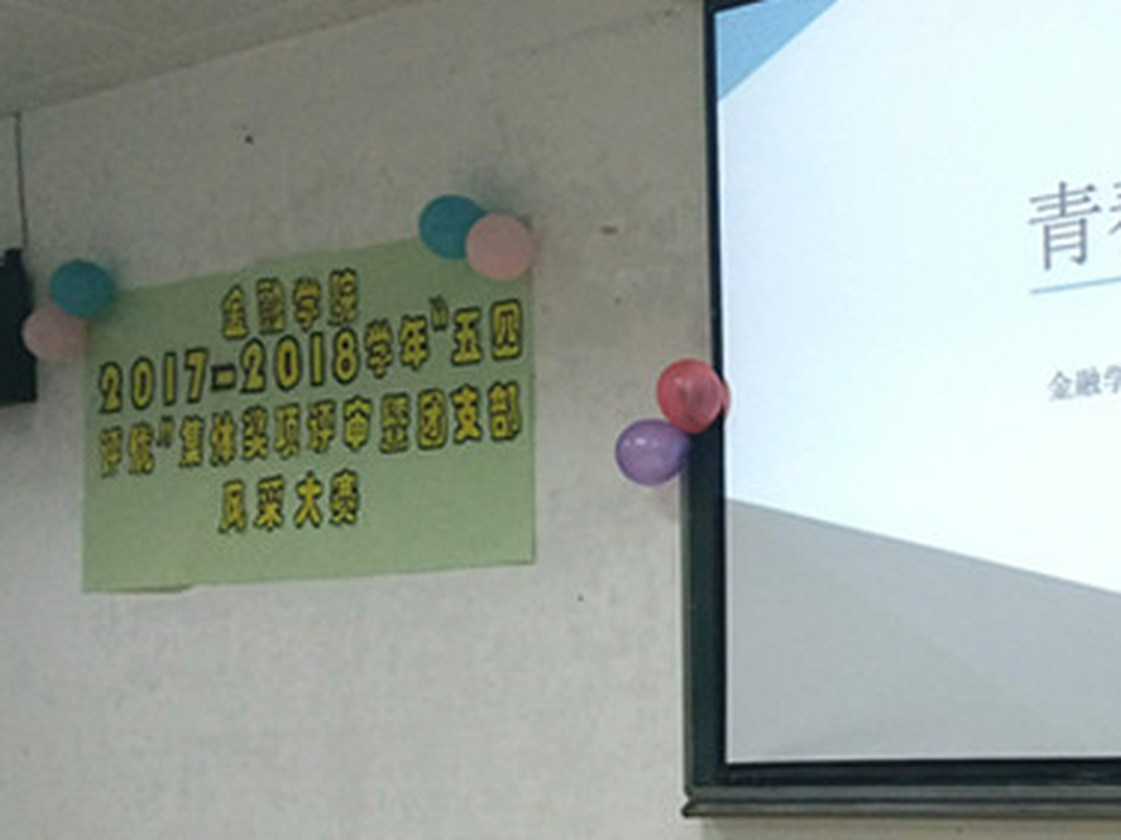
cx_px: 1097
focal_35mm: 48
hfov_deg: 36.1
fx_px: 1554
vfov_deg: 30.0
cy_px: 581
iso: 200
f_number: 2.2
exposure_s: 1/25
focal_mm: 3.46
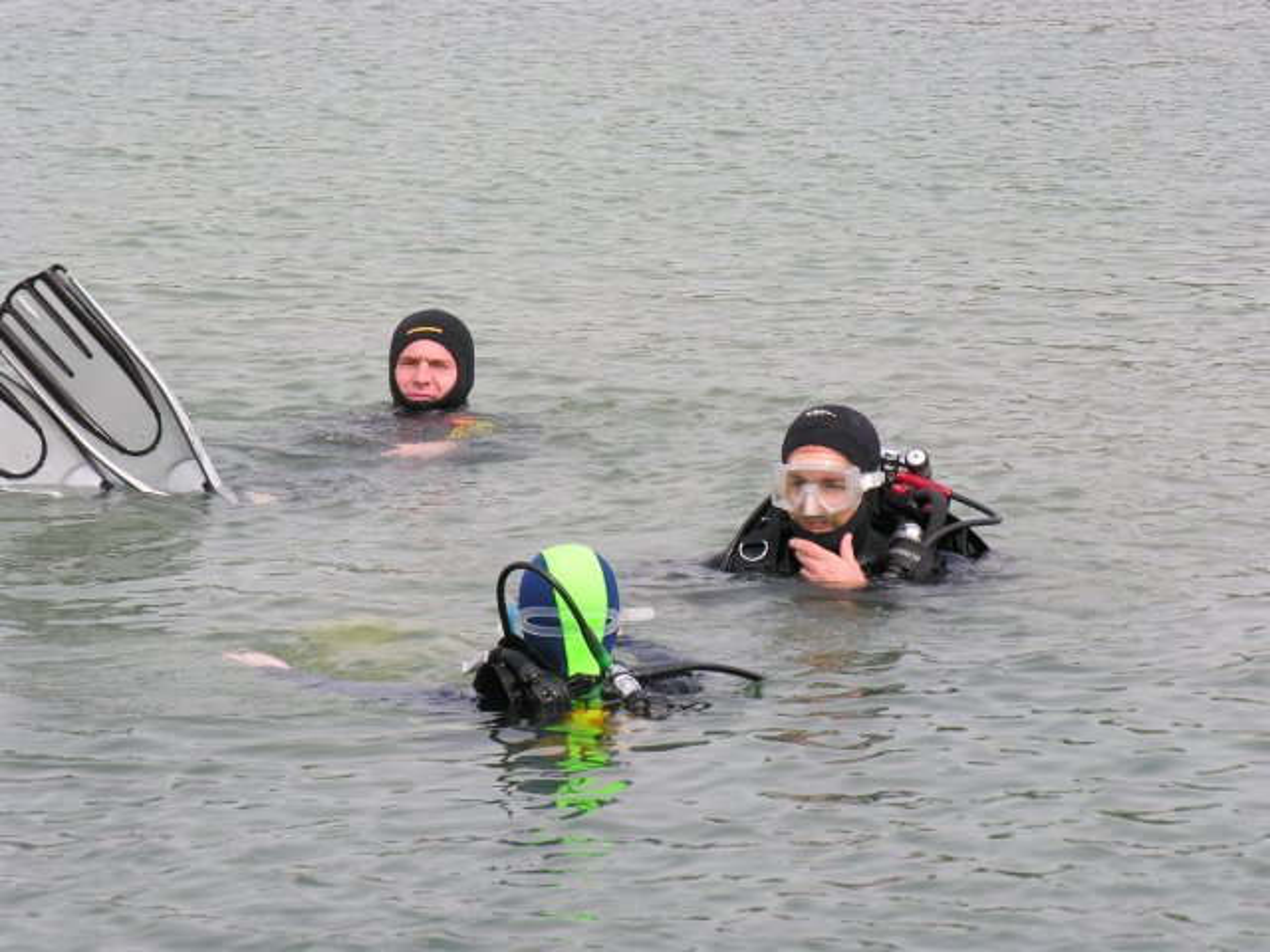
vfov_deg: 7.7
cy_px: 476
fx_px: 7044
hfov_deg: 10.3
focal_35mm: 192
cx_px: 635
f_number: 6.5
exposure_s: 1/127
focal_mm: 49
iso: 50
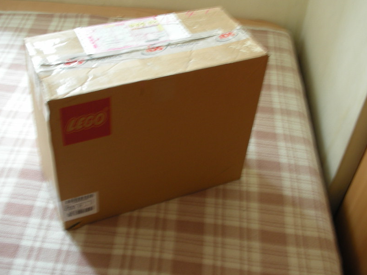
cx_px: 172
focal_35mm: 45
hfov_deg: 42.1
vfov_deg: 32.2
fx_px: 477
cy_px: 138
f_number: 3
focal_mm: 5.8
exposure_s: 1/6.1
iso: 50
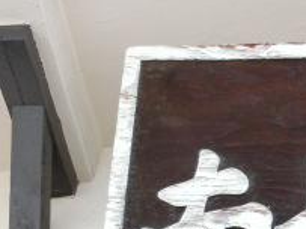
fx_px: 1087
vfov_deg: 11.8
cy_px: 261
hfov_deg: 14.9
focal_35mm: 123
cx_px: 457
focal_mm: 6.9
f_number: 4.1
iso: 80
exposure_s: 1/125
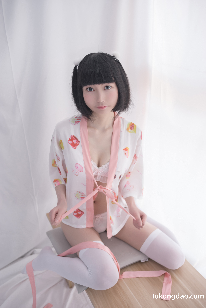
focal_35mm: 35
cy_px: 154
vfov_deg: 54.4
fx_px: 300
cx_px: 103
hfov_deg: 37.9
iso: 160
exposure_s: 1/50
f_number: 2.8
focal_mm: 35
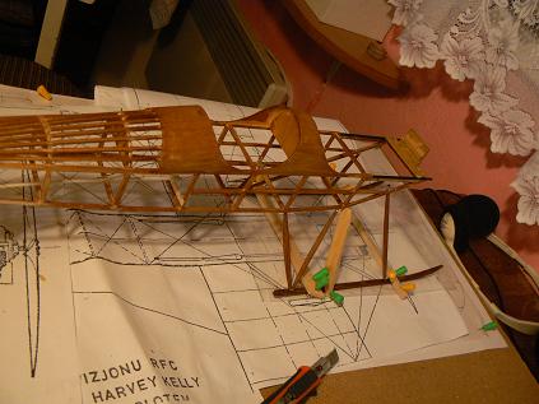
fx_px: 560
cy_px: 202
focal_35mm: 36
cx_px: 270
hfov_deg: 51.4
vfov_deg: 39.6
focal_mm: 6
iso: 200
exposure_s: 1/15
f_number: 2.8
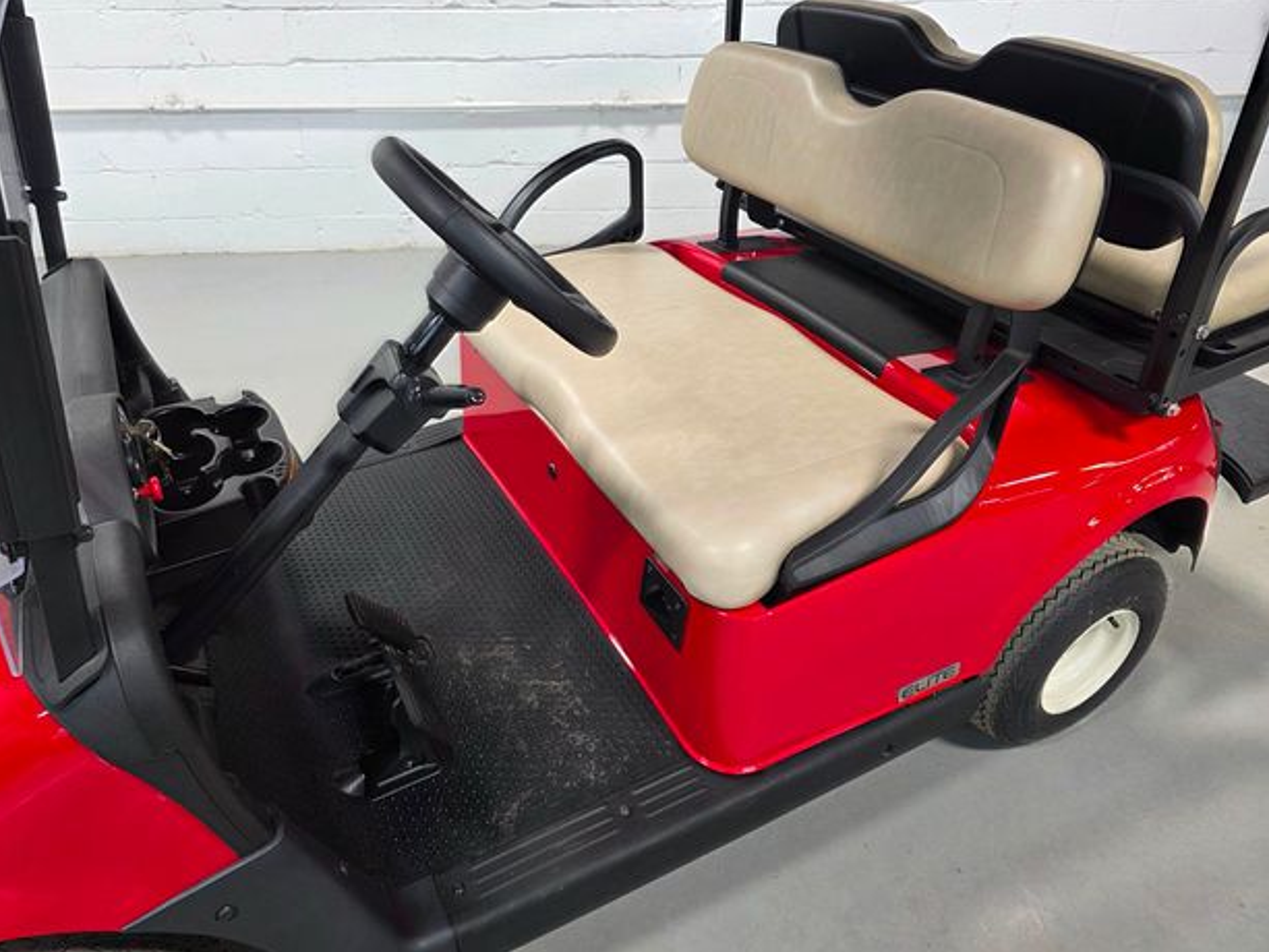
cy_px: 459
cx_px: 613
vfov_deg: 56.8
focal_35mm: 24
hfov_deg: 71.6
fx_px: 880
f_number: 1.7
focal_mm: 6.3
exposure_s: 1/120
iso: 200
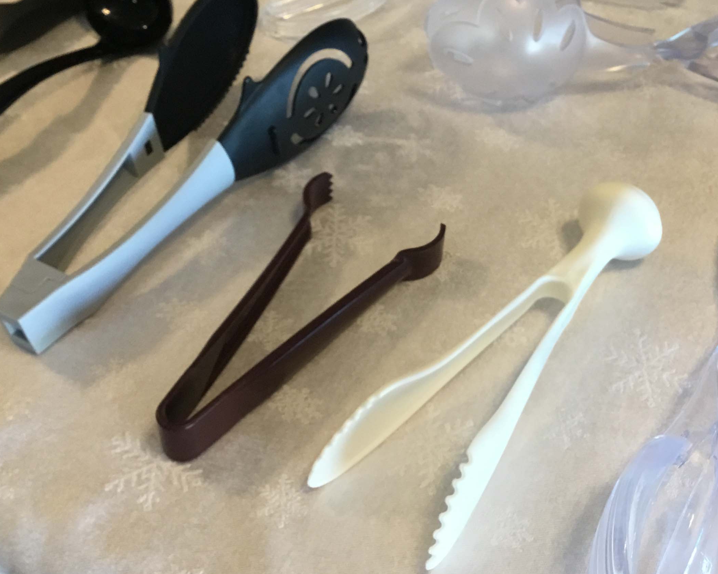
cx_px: 446
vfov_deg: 32.0
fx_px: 999
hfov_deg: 39.3
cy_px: 242
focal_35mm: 47
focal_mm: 3.3
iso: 100
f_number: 2.4
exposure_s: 1/30
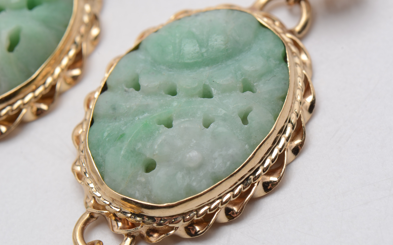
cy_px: 118
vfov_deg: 10.0
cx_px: 197
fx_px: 1398
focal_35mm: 131
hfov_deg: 16.0
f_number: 18
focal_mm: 85
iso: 200
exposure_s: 1/125
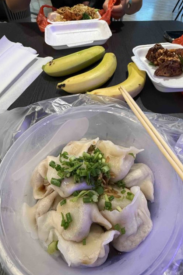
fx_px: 153
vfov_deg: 83.9
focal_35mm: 20
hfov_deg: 61.8
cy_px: 128
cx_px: 98
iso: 320
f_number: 2.2
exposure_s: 1/99
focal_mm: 2.22
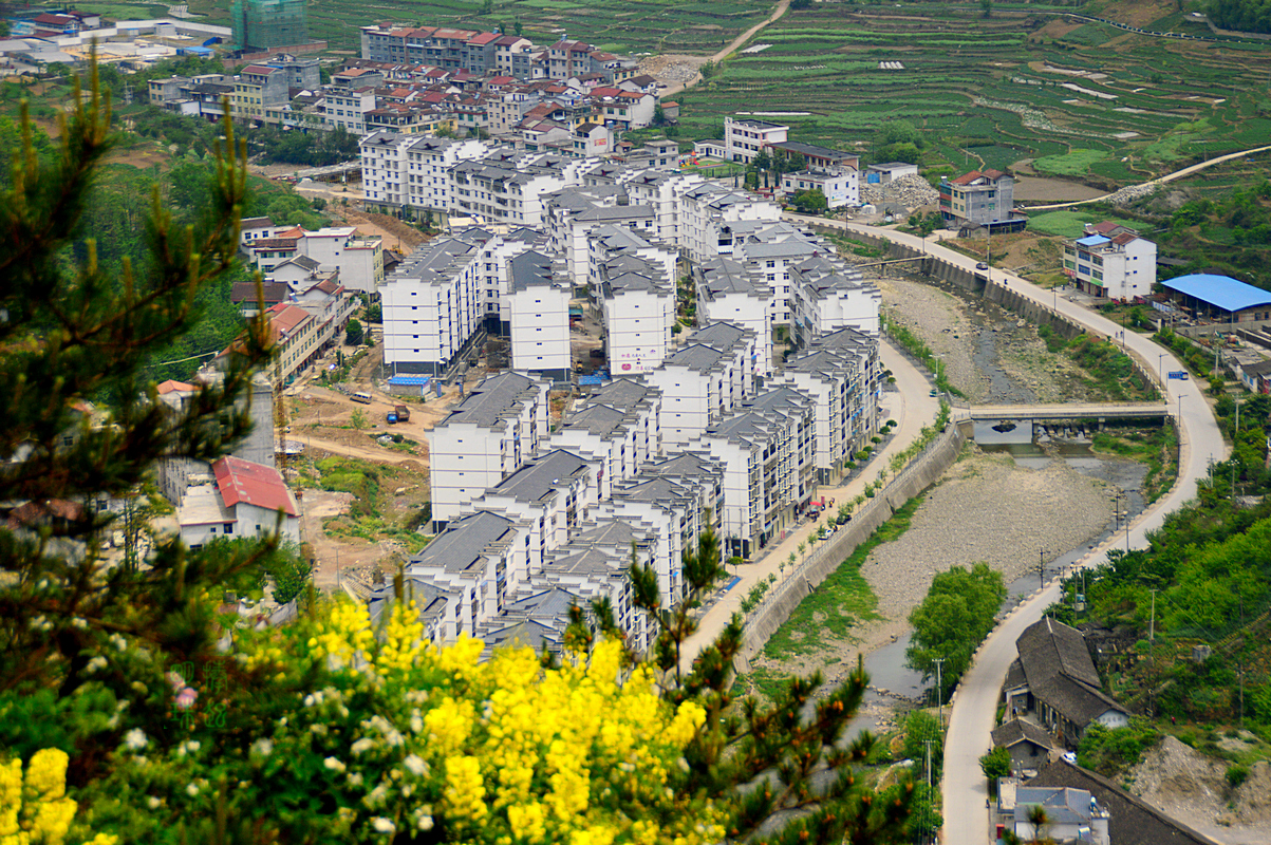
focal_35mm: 99
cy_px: 422
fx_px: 3492
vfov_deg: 13.8
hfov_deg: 20.6
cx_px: 636
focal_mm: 66
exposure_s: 1/2000
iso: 160
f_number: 5.3
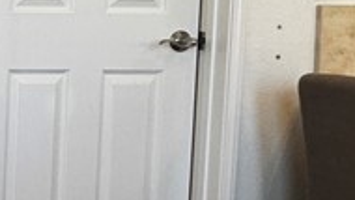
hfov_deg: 17.6
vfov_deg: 14.7
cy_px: 37
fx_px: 772
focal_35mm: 82
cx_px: -372
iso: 160
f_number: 2.2
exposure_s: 1/120
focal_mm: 2.22
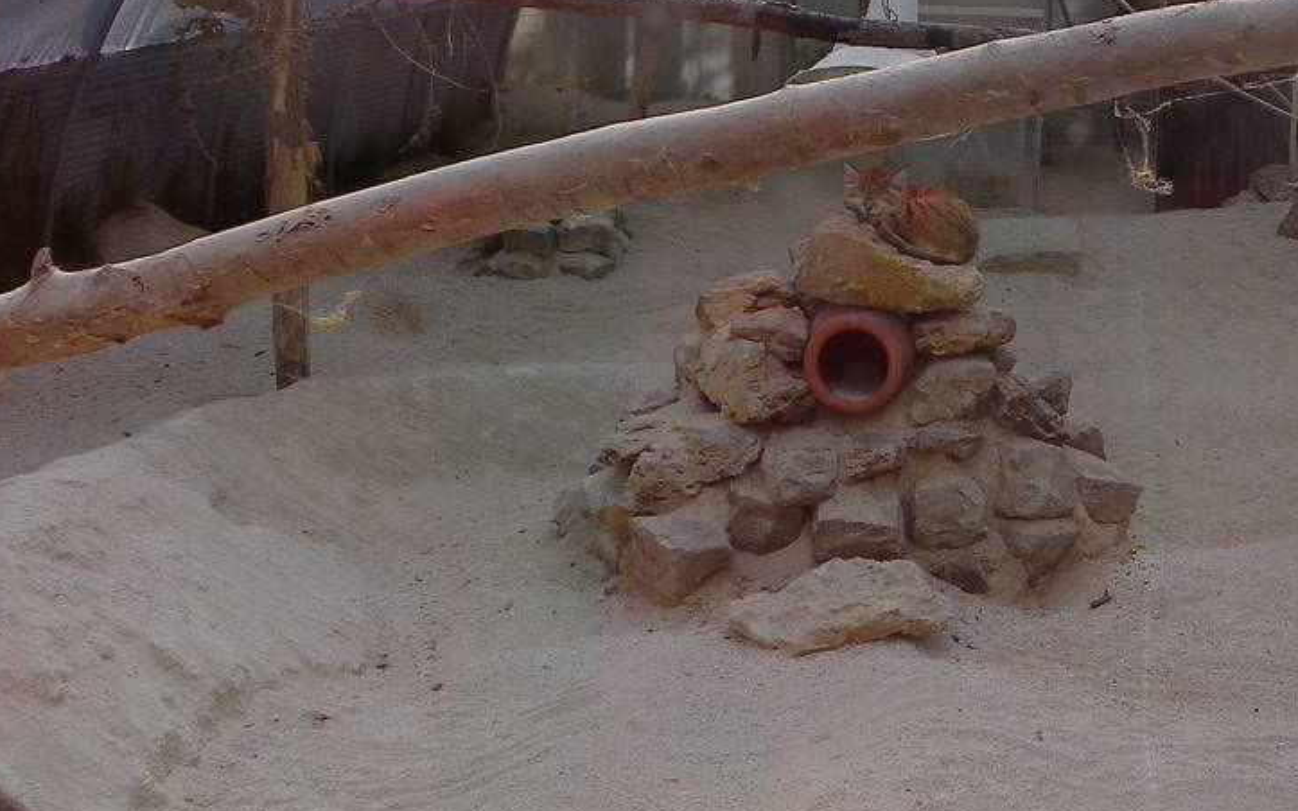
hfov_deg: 32.4
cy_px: 205
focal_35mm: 61
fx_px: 2158
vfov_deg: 21.1
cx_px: 1074
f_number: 4
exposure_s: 1/250
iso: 64
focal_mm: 4.6
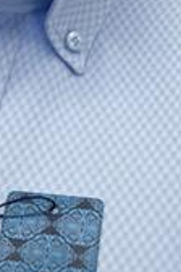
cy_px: 77
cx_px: -32
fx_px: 1003
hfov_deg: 10.2
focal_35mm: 133
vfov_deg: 15.4
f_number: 2
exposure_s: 1/240
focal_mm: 6
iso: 32
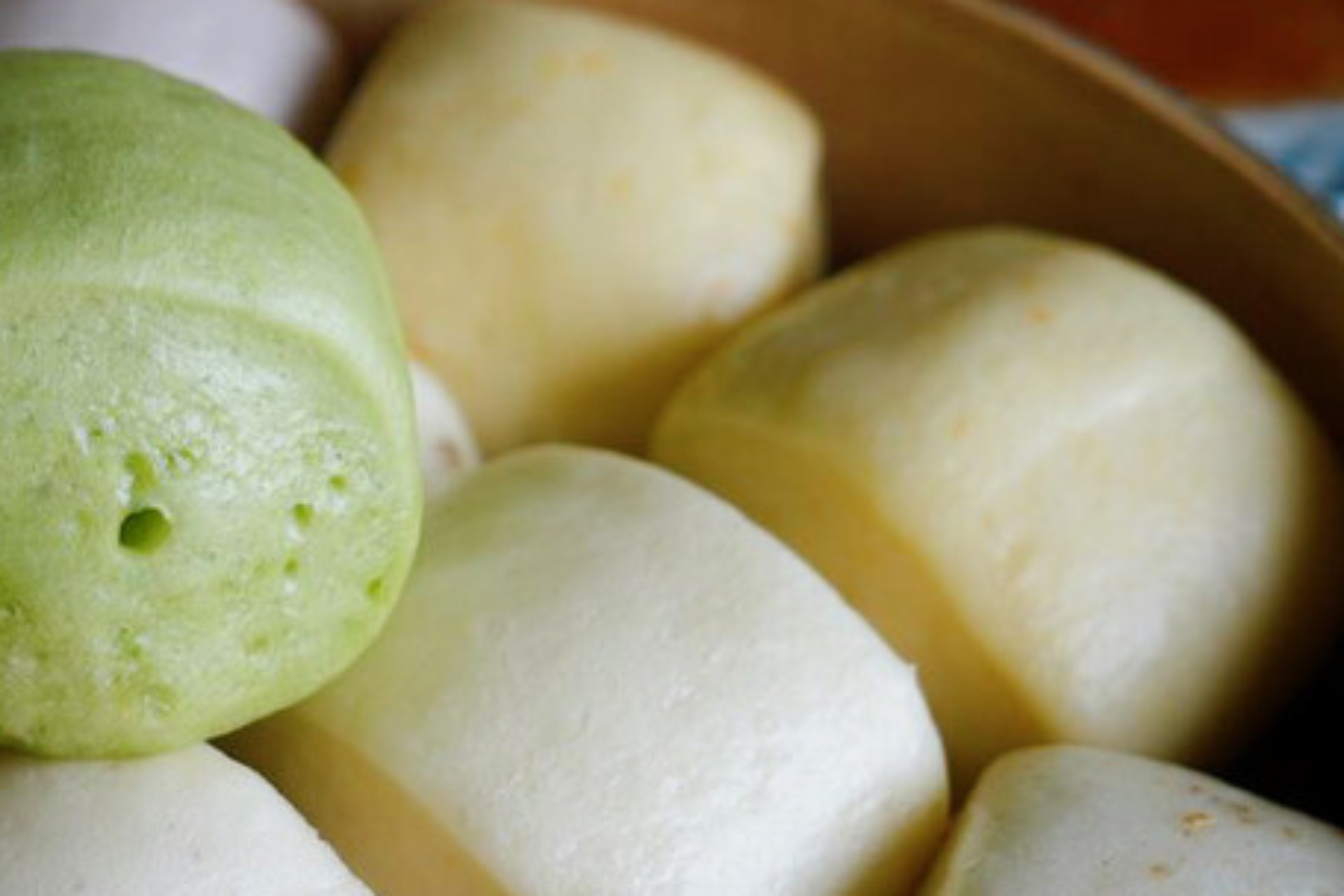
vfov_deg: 14.4
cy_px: 256
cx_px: 159
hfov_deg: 21.0
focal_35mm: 95
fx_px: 3546
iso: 320
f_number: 7.1
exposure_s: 1/200
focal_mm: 51
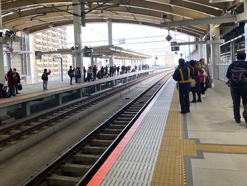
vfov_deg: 41.6
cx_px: 99
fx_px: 243
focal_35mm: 34
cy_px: 75
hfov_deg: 53.6
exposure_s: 1/100
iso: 64
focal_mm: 4.2
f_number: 1.8
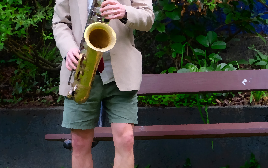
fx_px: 957
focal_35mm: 131
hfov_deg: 15.4
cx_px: 316
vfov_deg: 10.0
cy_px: 53
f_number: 4.7
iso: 400
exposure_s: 1/90
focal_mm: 31
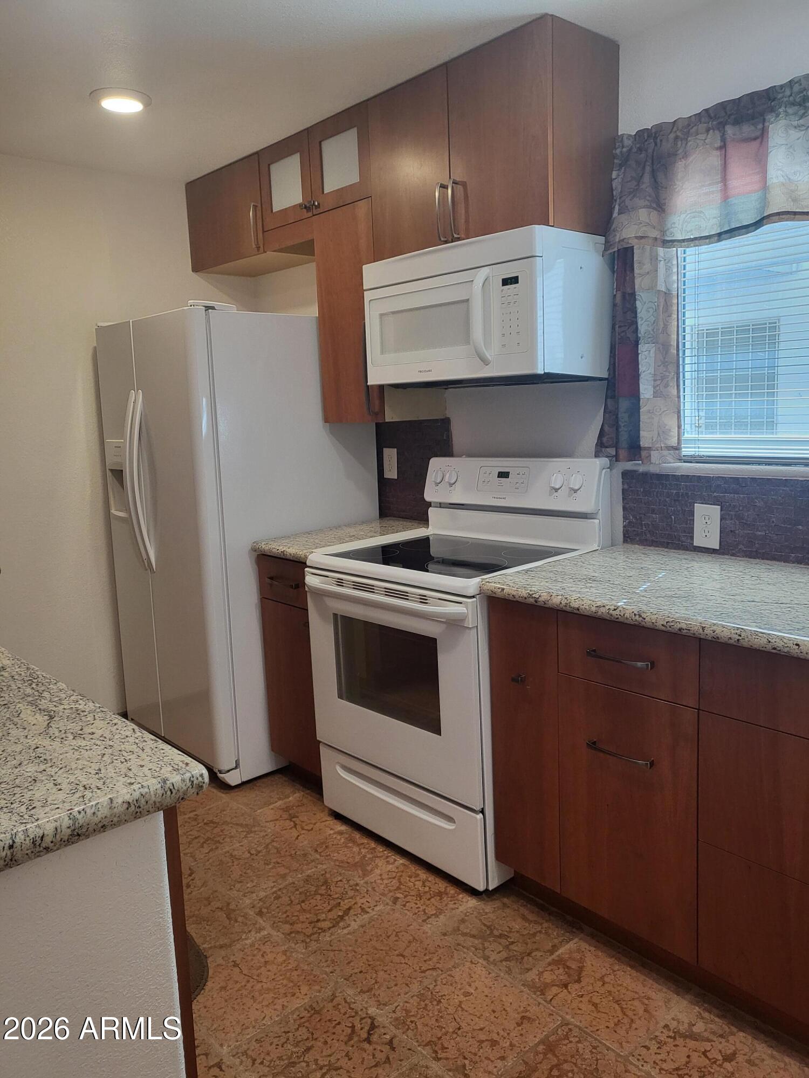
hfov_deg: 53.1
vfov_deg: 67.3
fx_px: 810
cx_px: 404
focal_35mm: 26
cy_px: 539
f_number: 1.8
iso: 200
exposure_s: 1/120
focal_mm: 4.25
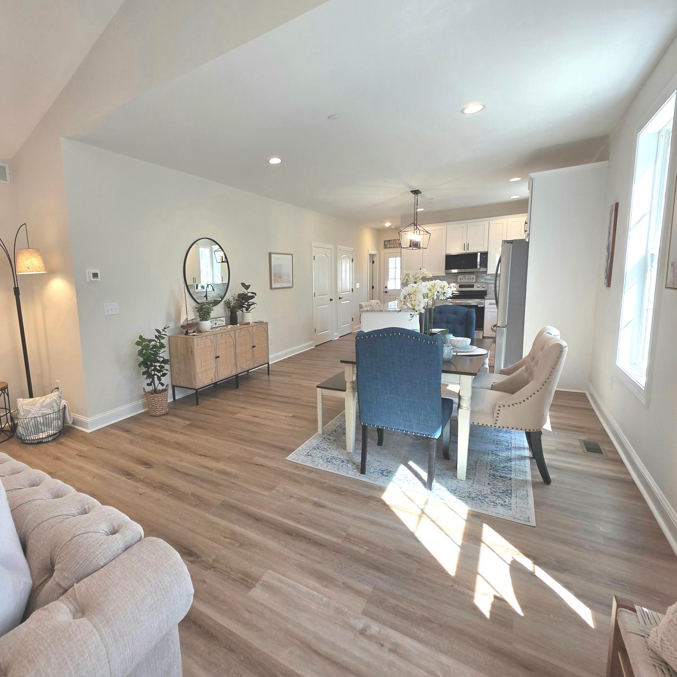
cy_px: 334
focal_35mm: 16
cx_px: 238
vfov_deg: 87.4
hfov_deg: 85.0
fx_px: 354
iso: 40
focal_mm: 2.2
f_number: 1.9
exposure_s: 1/120
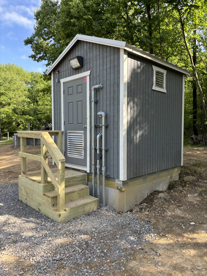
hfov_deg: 53.1
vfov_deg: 67.3
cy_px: 138
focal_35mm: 26
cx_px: 104
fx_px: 207
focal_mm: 5.96
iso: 50
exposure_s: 1/464
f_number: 1.6
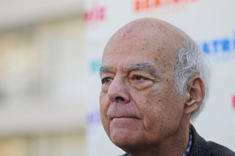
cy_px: 78
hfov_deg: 13.1
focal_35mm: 158
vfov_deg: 8.7
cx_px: 118
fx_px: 1027
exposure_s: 1/1000
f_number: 2.8
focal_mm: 105
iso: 400
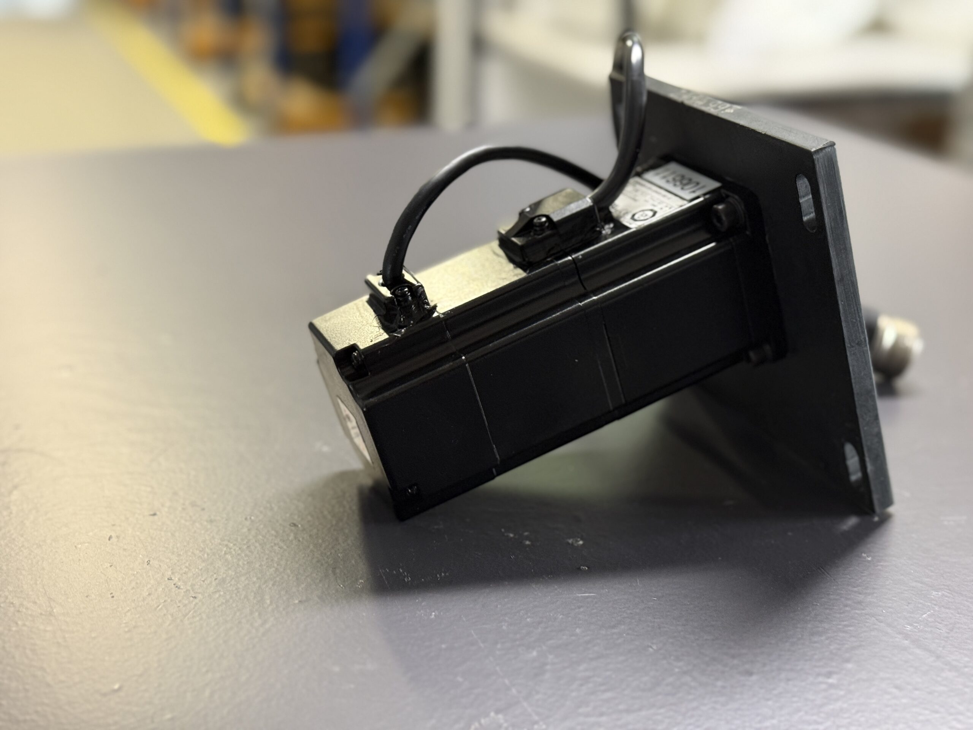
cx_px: 486
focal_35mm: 48
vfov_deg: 30.3
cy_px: 365
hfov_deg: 39.7
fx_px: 1349
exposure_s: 1/33
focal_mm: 6.76
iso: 250
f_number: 1.78
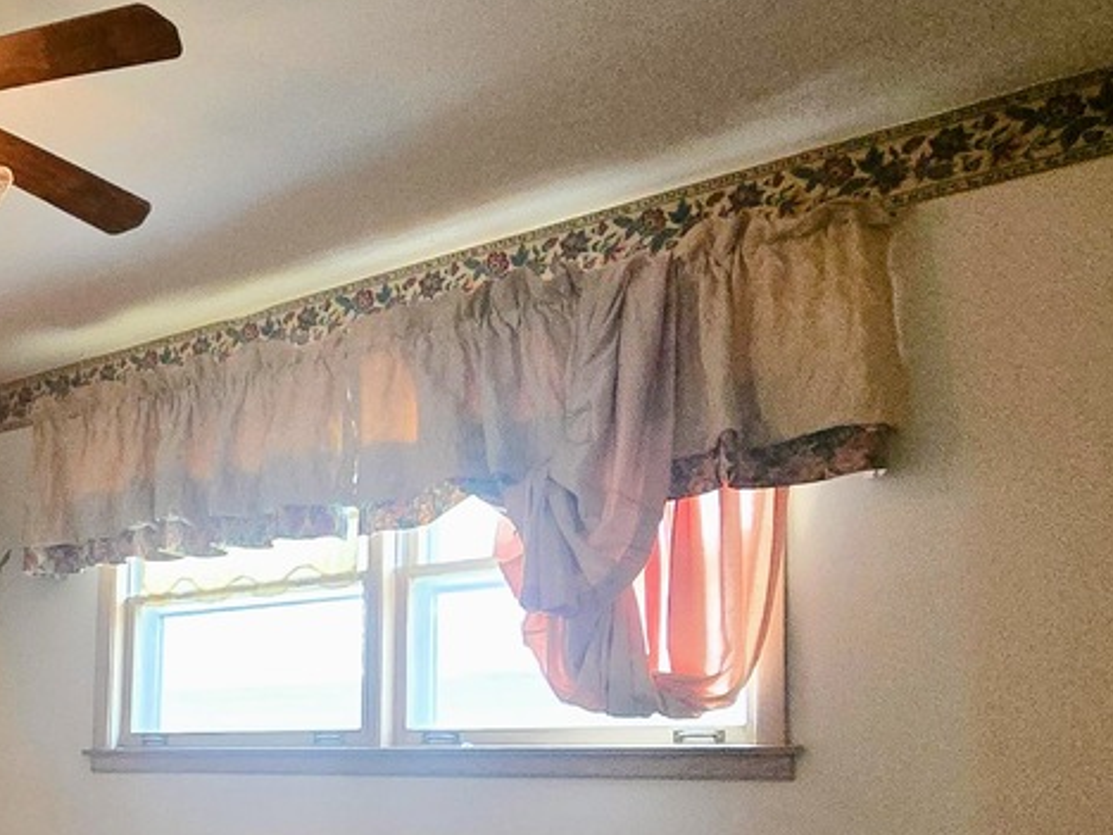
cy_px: 697
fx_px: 1286
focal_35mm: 40
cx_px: -59
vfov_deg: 34.6
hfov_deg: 39.7
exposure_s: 1/60
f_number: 2.2
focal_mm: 2.2
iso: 1000
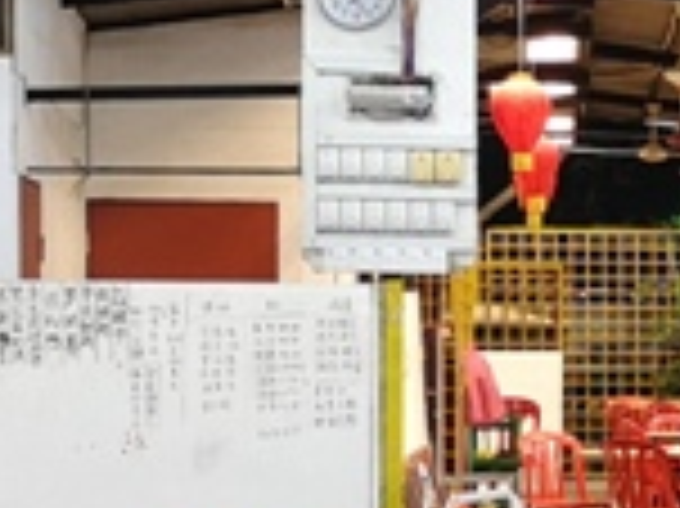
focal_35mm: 143
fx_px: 2807
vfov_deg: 10.3
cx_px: 1279
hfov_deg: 12.5
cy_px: 342
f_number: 1.8
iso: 500
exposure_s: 1/50
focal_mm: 3.95
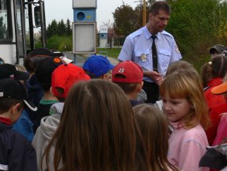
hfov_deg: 32.0
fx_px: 387
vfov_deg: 24.8
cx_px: 54
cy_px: 77
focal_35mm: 59
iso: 80
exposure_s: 1/250
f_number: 5.6
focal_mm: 8.1
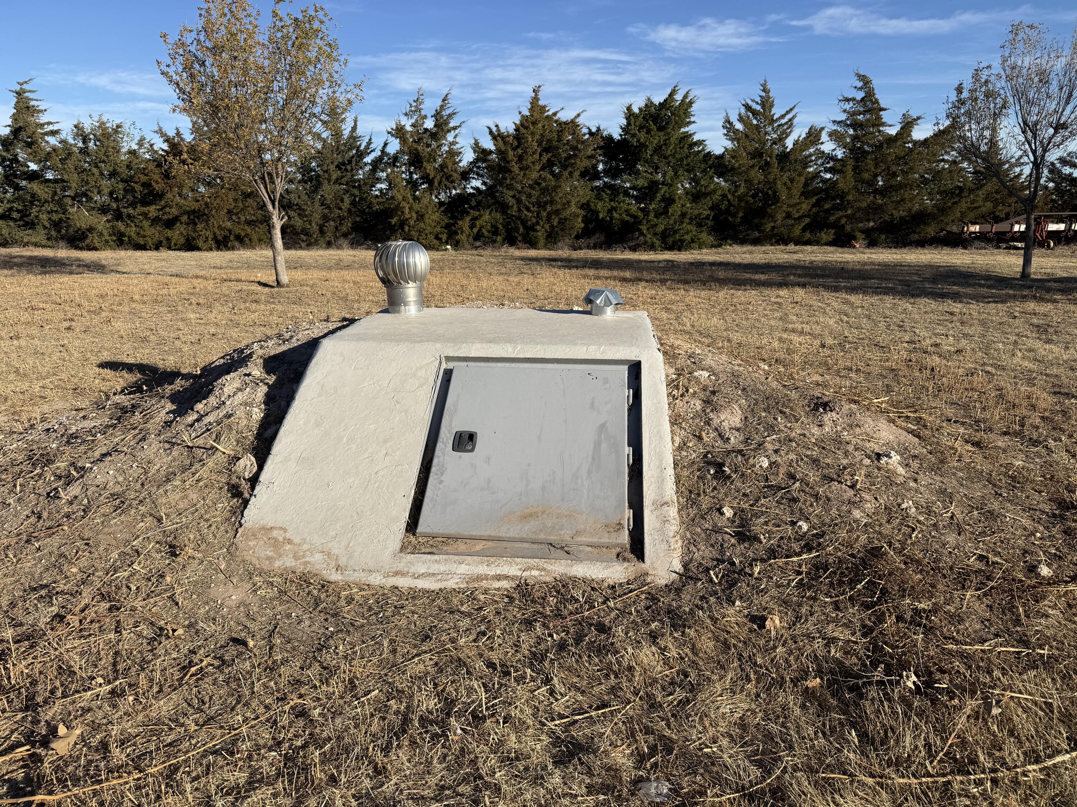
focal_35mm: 24
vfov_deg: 56.8
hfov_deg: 71.6
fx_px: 747
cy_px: 404
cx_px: 538
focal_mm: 6.76
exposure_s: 1/5319
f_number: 1.78
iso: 80
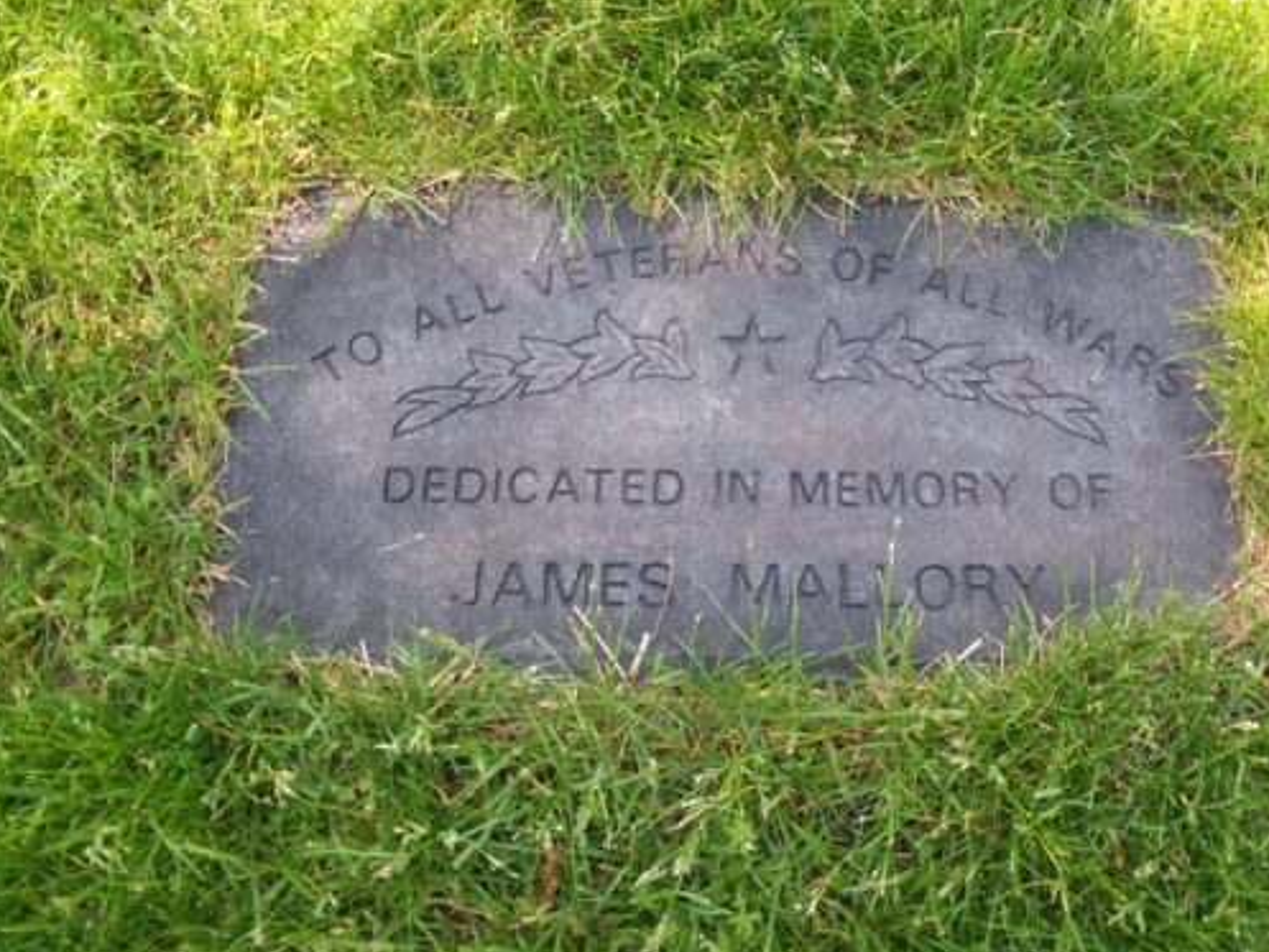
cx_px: 751
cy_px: 444
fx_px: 1283
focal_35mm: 35
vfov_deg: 40.7
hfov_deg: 52.3
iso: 40
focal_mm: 2.47
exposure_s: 1/141
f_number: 1.9
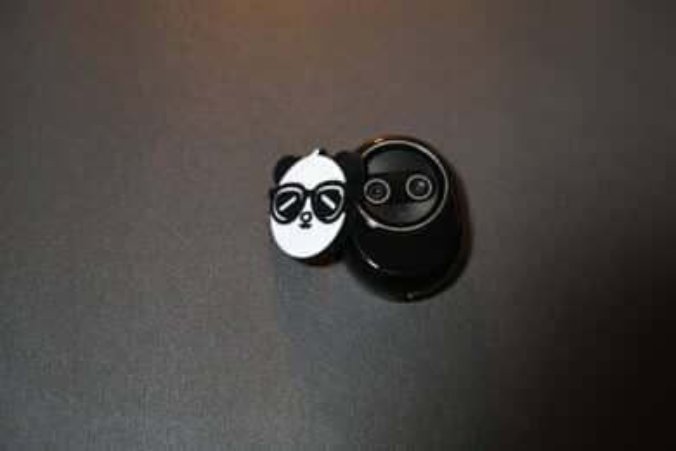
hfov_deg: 34.5
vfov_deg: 23.4
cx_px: 338
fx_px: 1089
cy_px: 226
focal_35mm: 58
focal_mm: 58
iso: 320
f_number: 3.2
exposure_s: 1/80
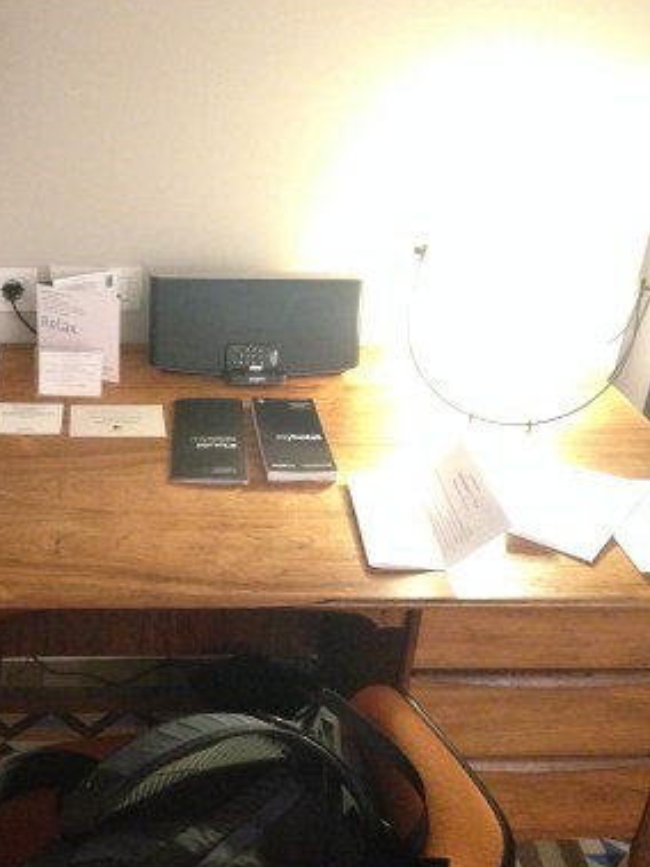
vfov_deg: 42.1
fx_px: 1127
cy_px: 437
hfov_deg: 31.4
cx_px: 143
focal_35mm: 45
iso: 500
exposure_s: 1/15
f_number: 2.4
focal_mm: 4.12
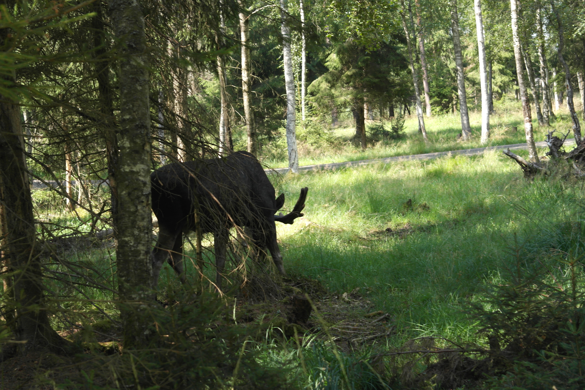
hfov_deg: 26.3
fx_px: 1251
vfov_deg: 17.7
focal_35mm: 77
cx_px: 292
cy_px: 195
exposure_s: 1/160
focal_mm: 50
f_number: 5.6
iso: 400
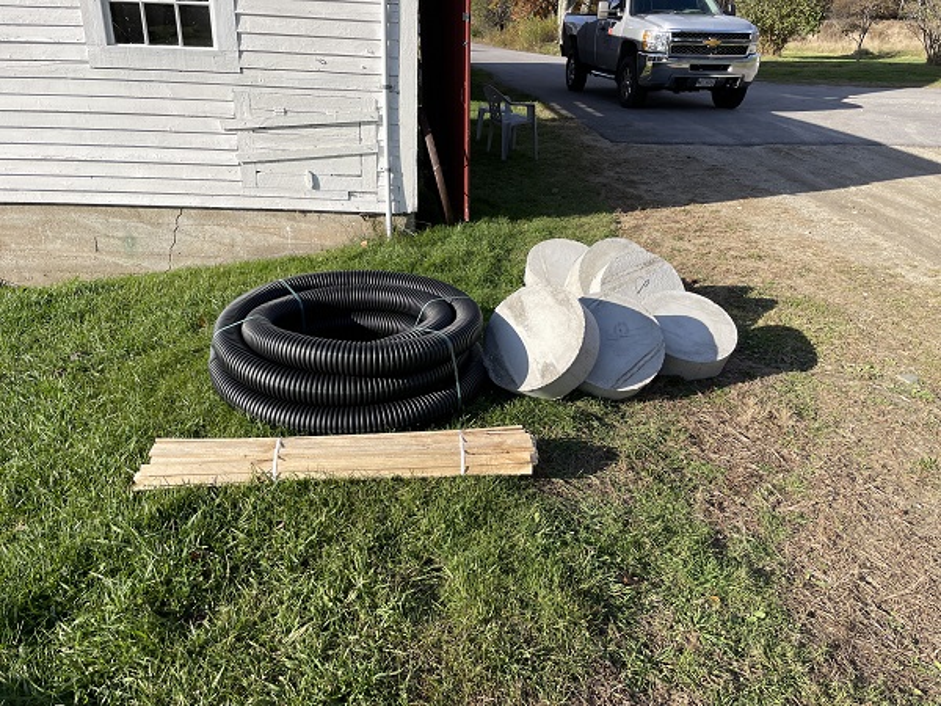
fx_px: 707
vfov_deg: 53.1
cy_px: 353
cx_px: 470
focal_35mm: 26
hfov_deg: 67.3
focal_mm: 4.2
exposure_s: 1/2353
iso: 32
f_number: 1.6
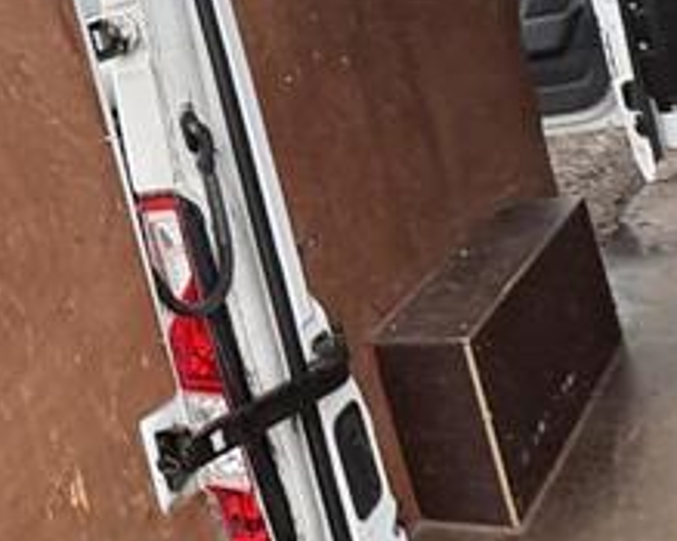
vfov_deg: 26.6
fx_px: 1122
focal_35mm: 56
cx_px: 25
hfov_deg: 31.4
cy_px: 99
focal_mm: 2.22
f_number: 2.2
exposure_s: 1/99
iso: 125
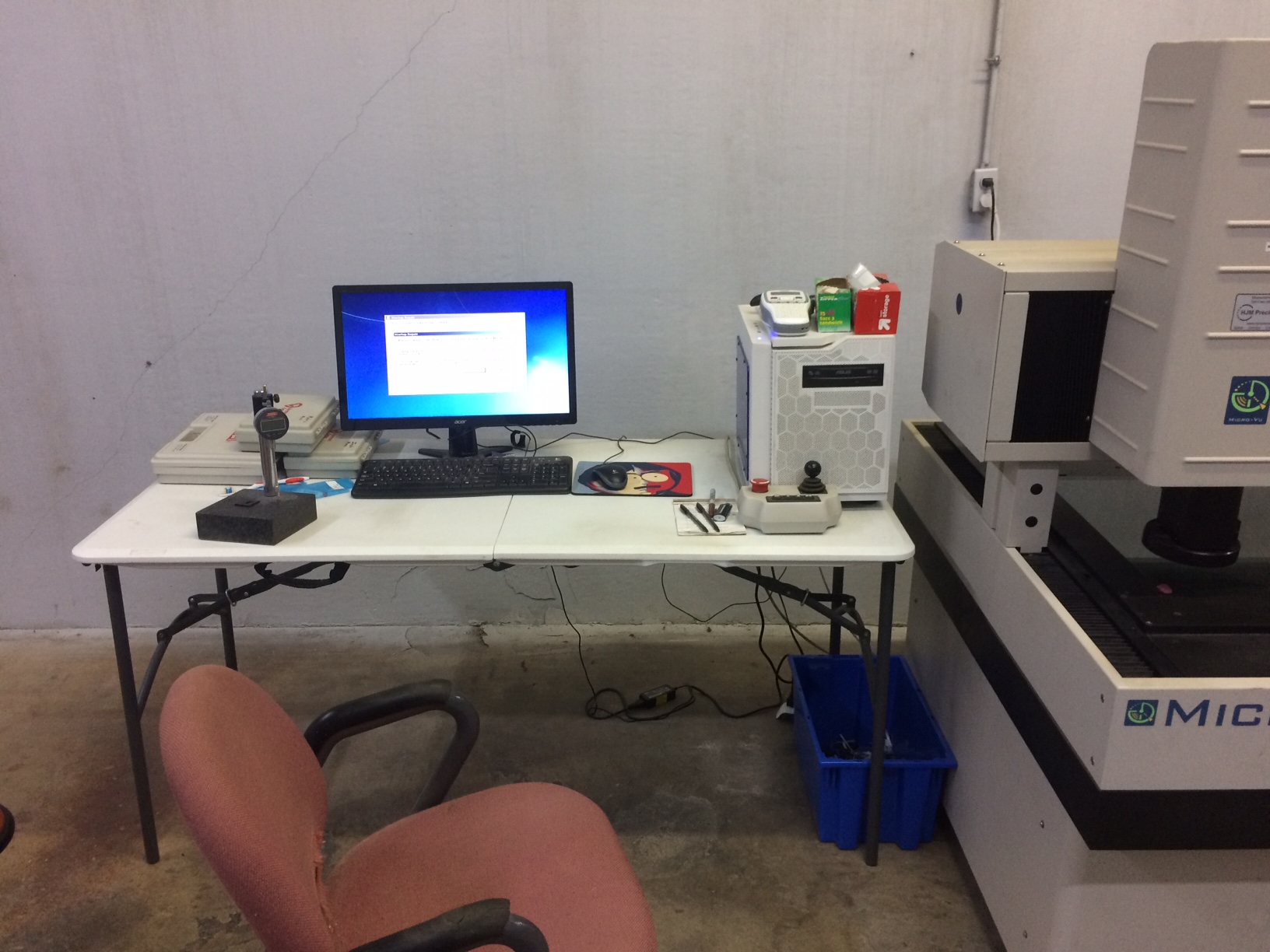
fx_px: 1064
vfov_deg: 48.2
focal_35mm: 29
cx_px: 635
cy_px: 476
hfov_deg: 61.7
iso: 160
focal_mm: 4.15
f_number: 2.2
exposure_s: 1/30
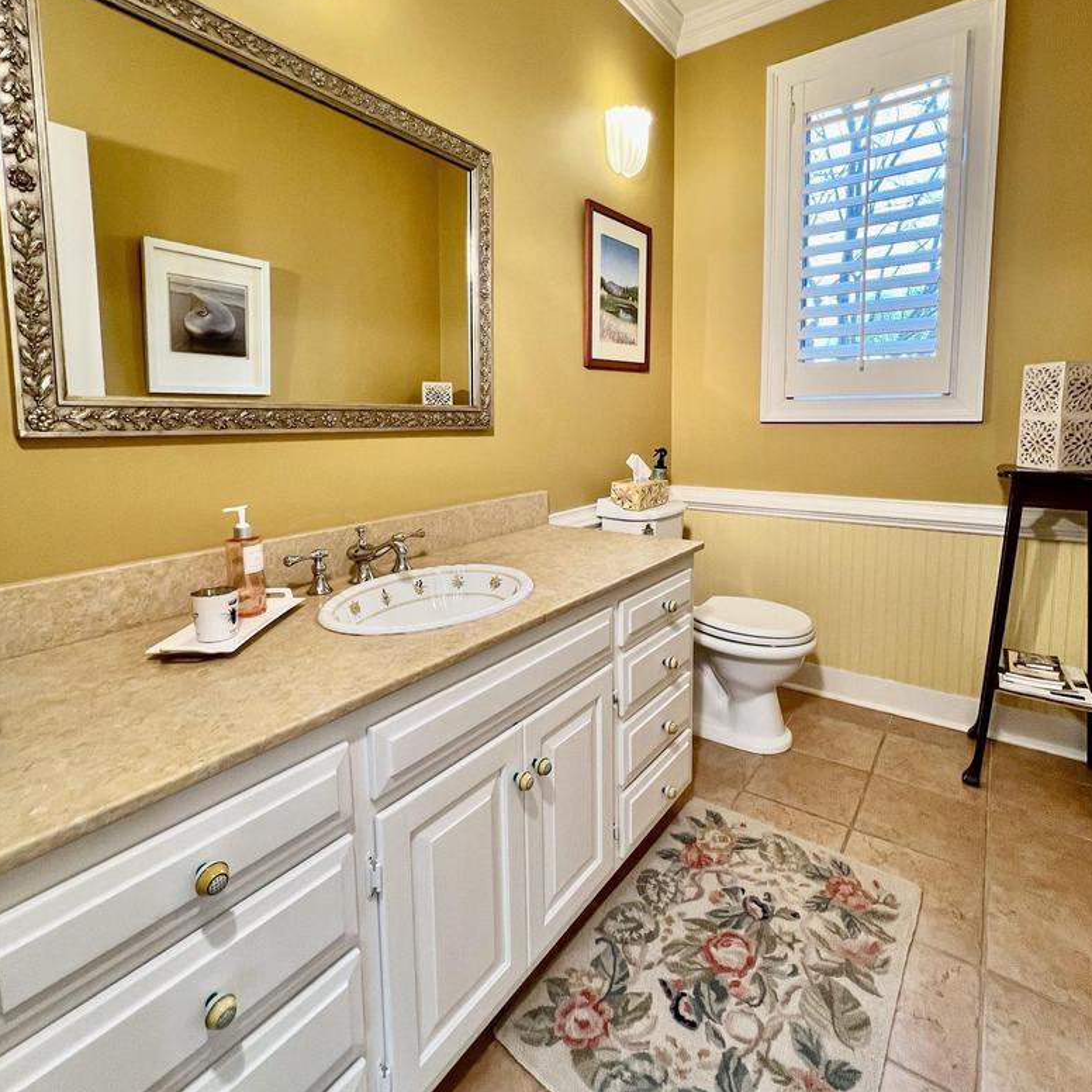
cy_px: 481
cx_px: 566
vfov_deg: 87.0
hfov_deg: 87.4
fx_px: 571
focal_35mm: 16
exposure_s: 1/120
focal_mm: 1.57
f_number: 1.8
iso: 200
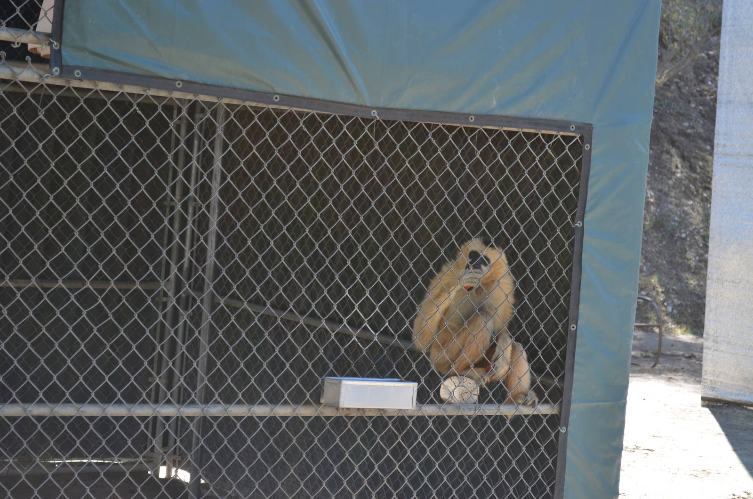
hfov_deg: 24.7
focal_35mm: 82
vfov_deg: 16.5
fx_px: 1722
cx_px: 376
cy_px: 250
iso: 200
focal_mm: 55
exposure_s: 1/160
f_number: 6.3
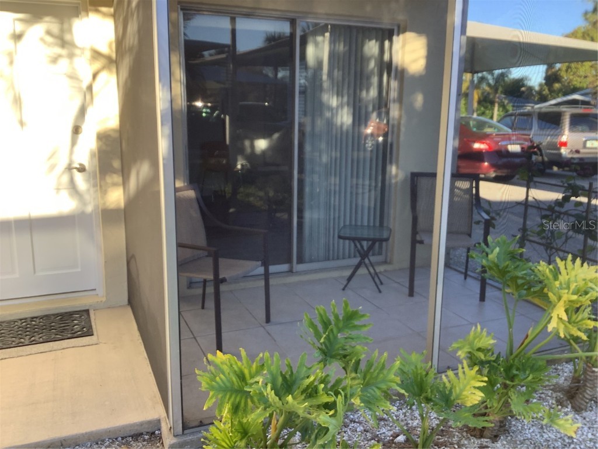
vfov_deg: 45.4
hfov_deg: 58.4
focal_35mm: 31
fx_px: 536
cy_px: 224
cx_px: 299
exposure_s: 1/120
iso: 32
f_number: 2.4
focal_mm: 3.3
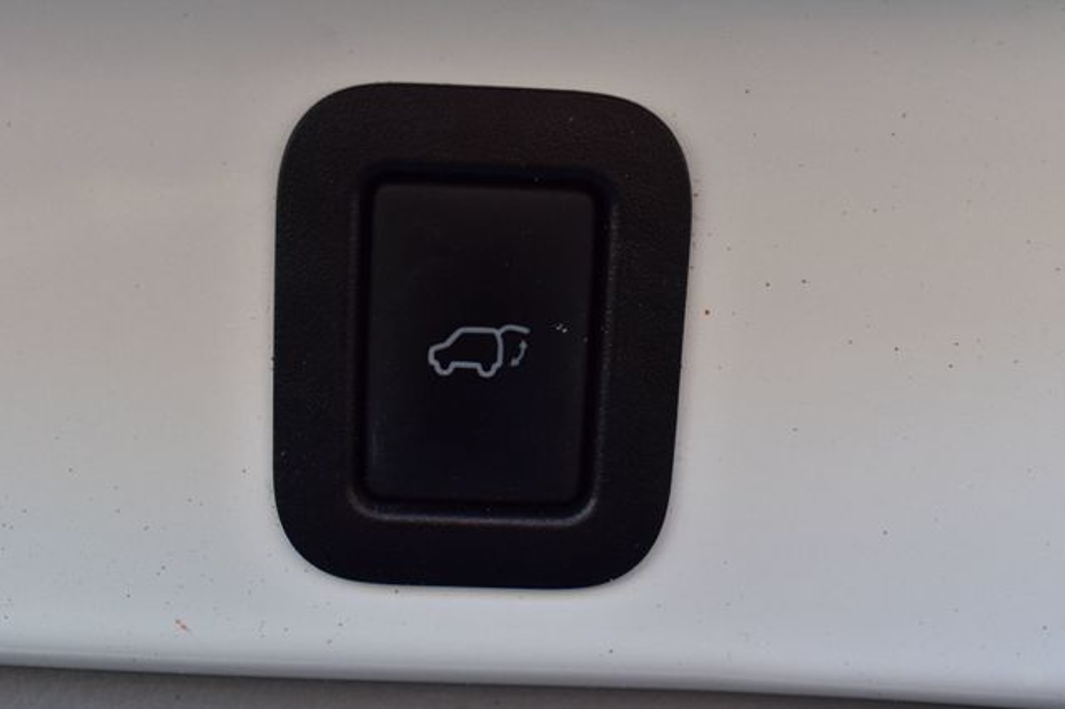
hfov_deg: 38.9
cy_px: 354
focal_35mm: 51
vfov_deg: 26.5
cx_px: 532
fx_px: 1508
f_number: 9
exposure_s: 1/125
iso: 400
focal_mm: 34
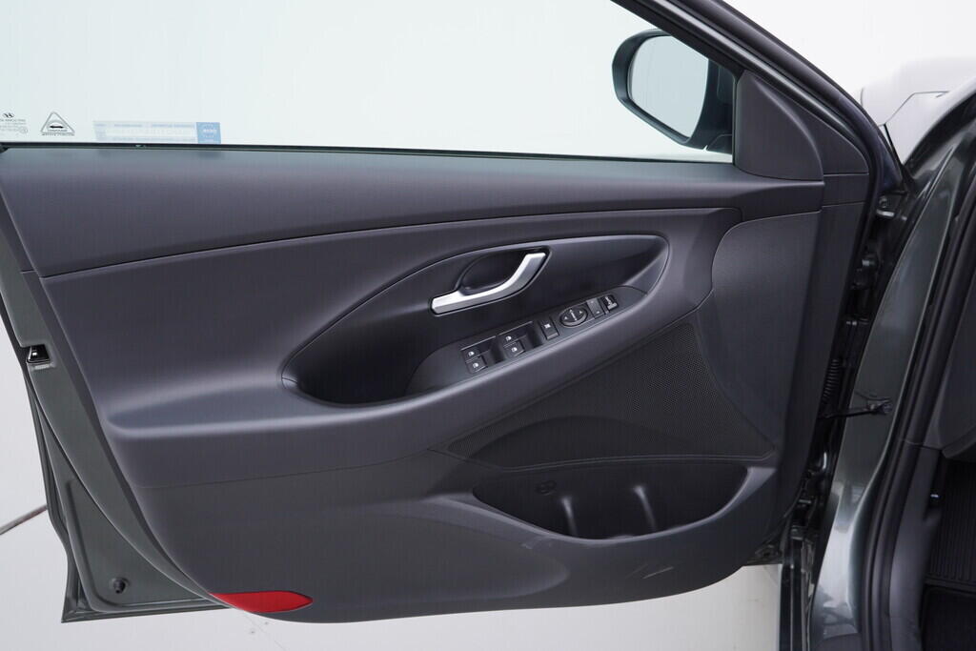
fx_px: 976
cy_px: 326
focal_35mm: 36
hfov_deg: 53.1
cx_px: 488
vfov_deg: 36.9
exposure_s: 1/50
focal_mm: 24
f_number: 3.2
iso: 125
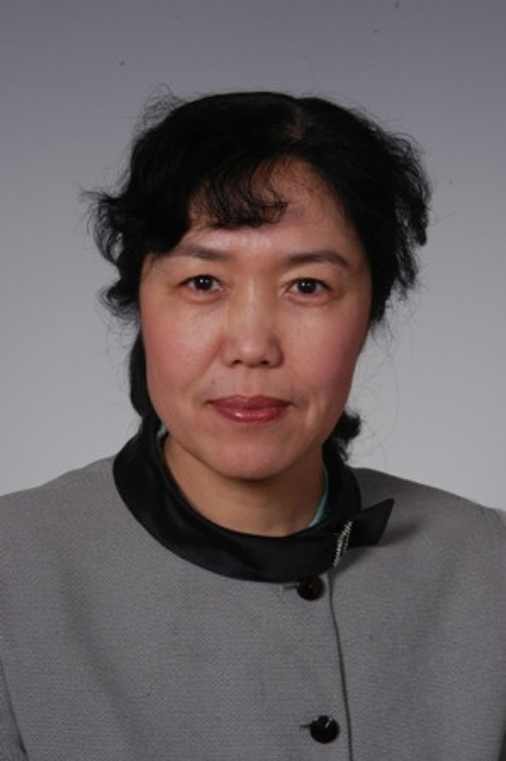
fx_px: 3009
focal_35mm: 142
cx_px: 253
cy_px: 380
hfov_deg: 9.6
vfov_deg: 14.4
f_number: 11
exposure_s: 1/100
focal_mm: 95
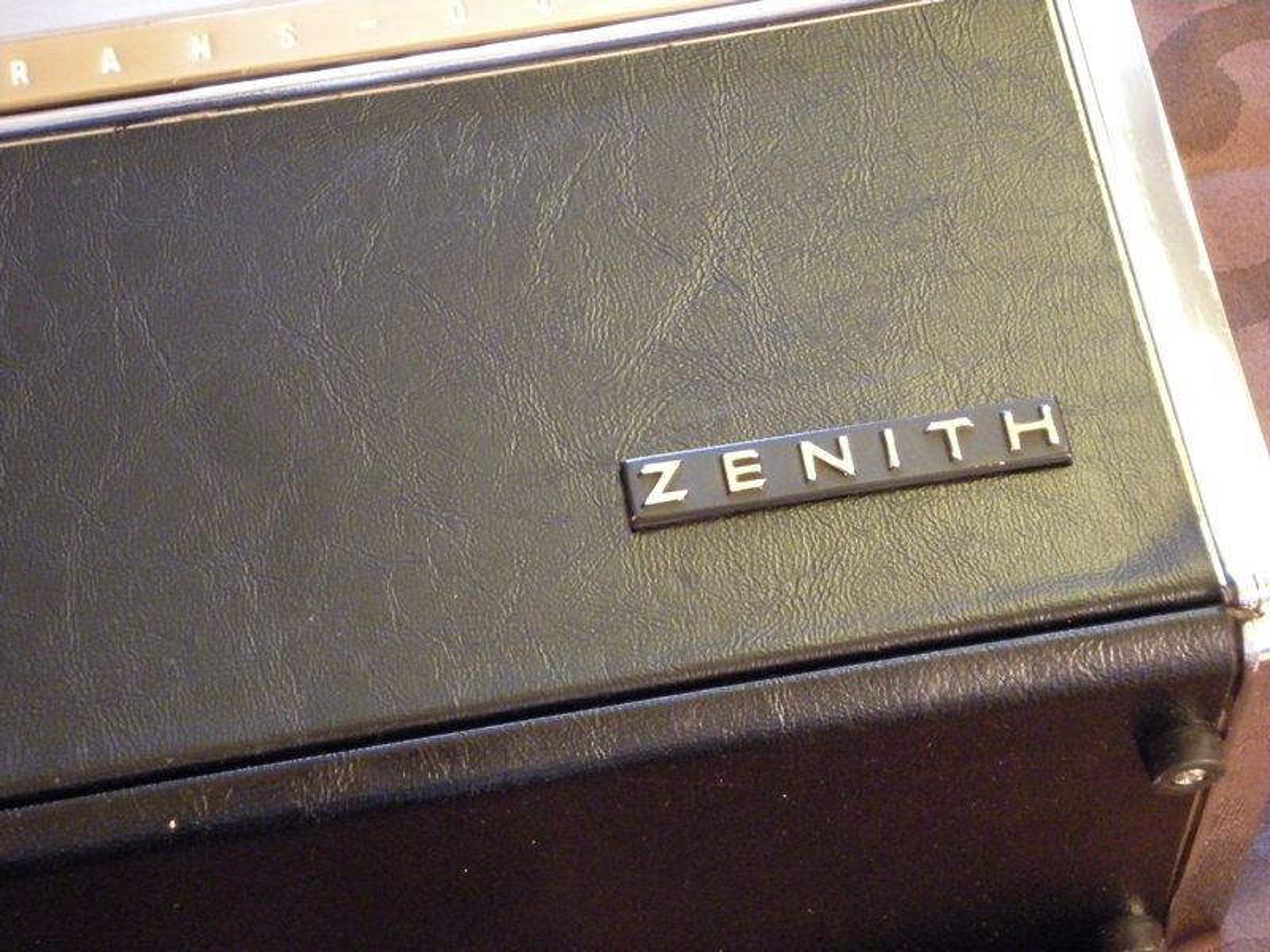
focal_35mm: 102
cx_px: 635
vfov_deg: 14.5
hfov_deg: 19.3
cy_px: 476
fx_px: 3742
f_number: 5.6
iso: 800
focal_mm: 17
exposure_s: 1/2.2
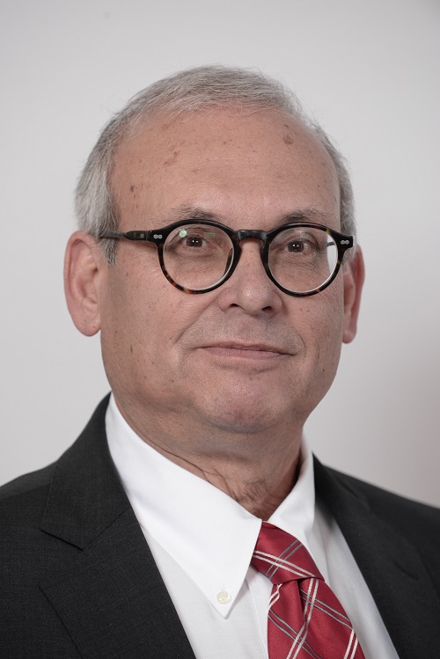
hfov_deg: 6.9
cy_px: 330
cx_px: 220
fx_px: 3663
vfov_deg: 10.3
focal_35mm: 200
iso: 200
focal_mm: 200
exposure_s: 1/125
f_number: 5.6
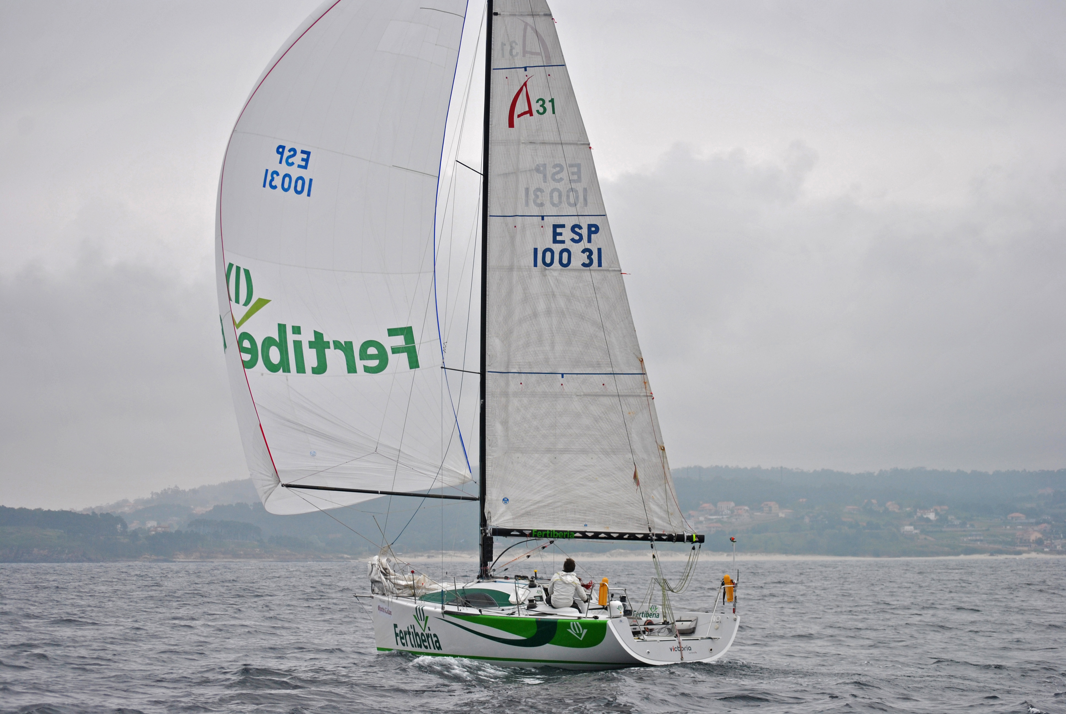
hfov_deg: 21.9
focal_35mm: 93
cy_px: 357
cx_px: 533
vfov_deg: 14.7
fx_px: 2757
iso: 160
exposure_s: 1/500
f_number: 5.6
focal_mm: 62
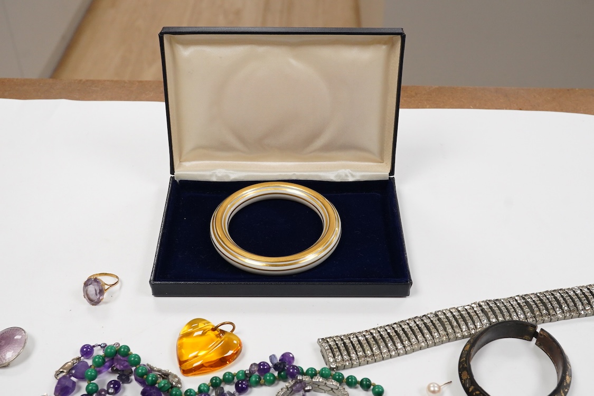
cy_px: 198
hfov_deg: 43.6
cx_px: 297
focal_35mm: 45
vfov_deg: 29.9
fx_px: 742
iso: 2500
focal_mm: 30
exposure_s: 1/160
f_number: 13
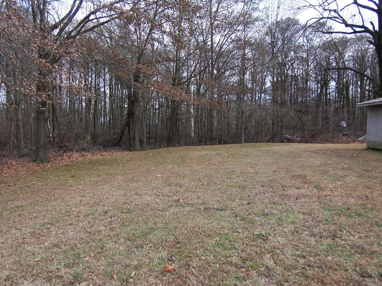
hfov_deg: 73.9
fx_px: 254
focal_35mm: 23
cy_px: 143
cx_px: 191
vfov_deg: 58.9
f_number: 2.8
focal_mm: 3.8
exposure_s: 1/250
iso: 64
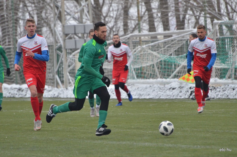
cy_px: 78
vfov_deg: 3.0
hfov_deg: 4.6
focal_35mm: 450
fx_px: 2957
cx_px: 118
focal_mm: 300
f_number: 5.6
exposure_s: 1/800
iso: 1250
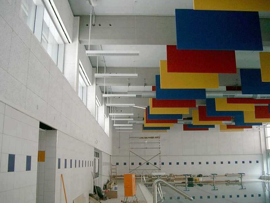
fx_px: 289
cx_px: 135
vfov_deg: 38.7
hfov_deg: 50.1
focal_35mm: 37
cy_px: 102
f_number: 2.6
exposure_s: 1/40
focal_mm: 7.6
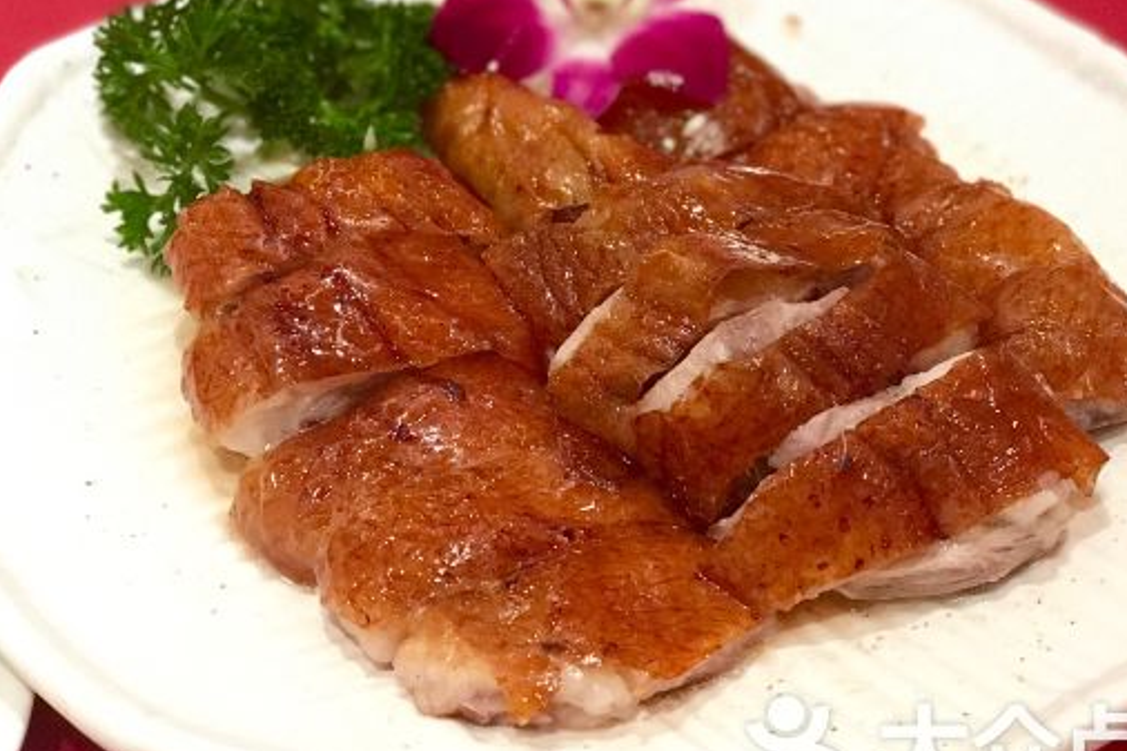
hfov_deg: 24.8
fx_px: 2566
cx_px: 526
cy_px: 280
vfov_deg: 16.6
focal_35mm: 82
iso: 320
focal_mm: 6.6
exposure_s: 1/50
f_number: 2.8
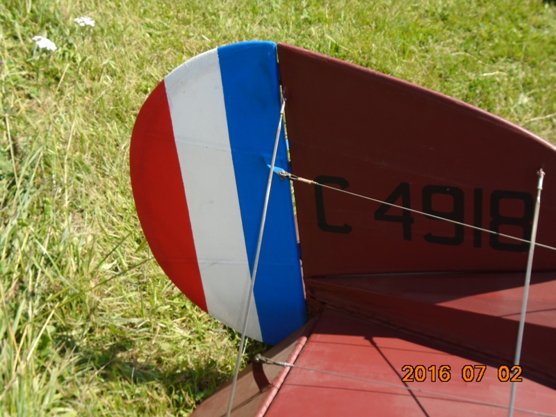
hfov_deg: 38.9
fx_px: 787
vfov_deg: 29.7
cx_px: 278
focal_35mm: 49
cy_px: 208
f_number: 4.5
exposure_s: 1/320
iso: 100
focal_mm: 8.7
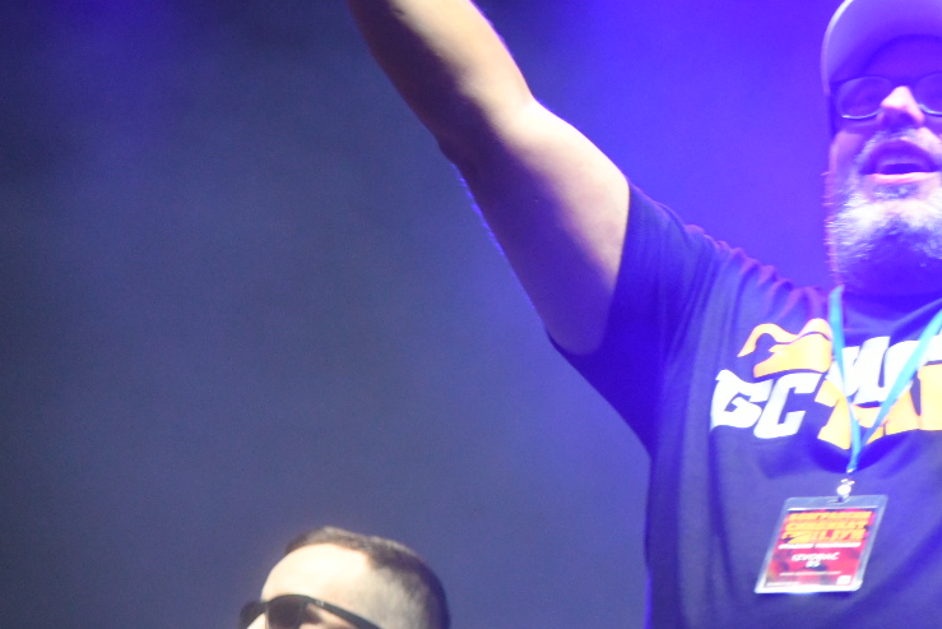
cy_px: 112
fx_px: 4475
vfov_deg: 8.0
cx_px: 978
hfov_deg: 11.9
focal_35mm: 171
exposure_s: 1/80
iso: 4000
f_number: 4
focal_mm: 78
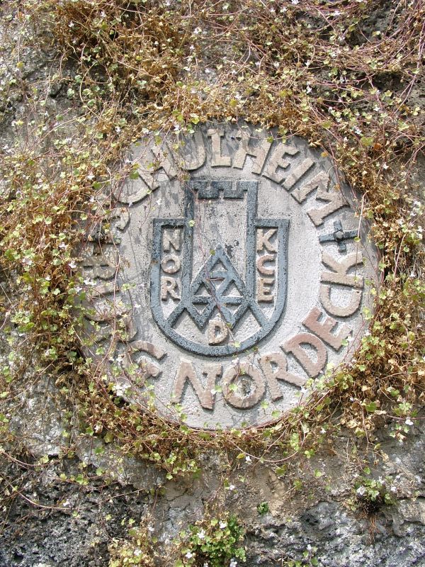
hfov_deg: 41.8
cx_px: 212
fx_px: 557
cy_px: 284
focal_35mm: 34
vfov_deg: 54.0
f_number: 4
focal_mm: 7.13
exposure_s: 1/397
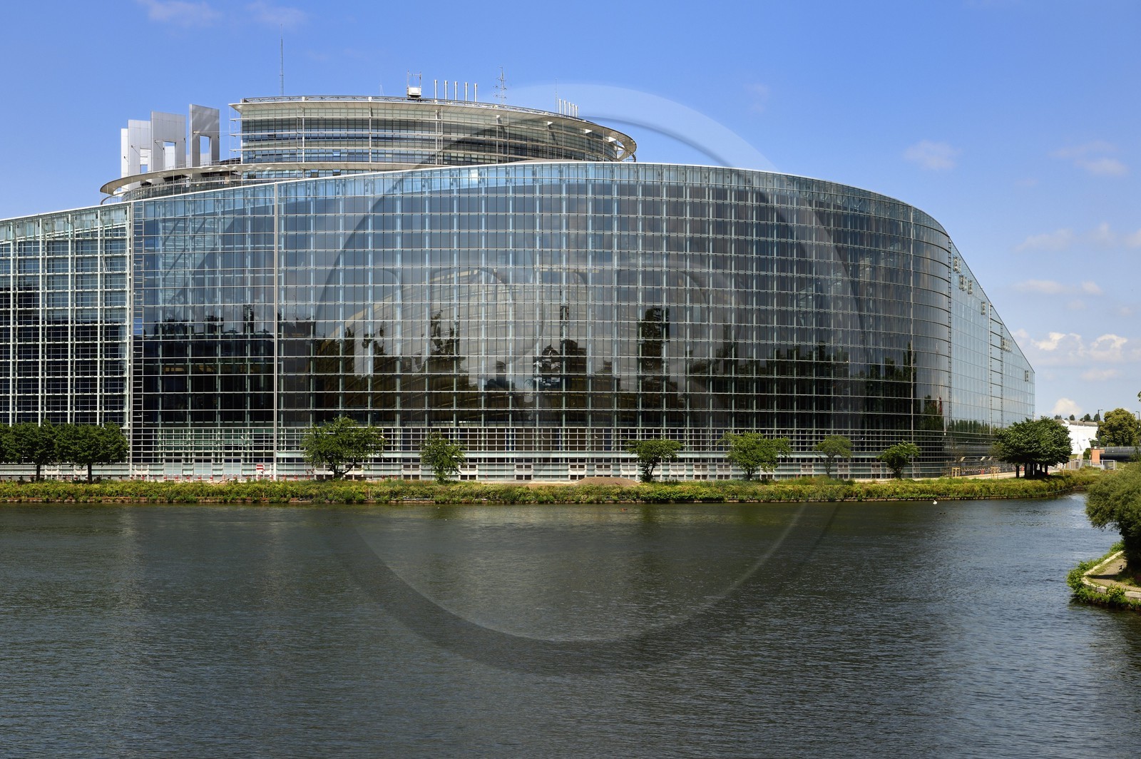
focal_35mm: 62
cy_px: 380
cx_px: 570
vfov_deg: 21.9
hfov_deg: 32.4
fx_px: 1963
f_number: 14
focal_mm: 62
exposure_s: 1/250
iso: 200
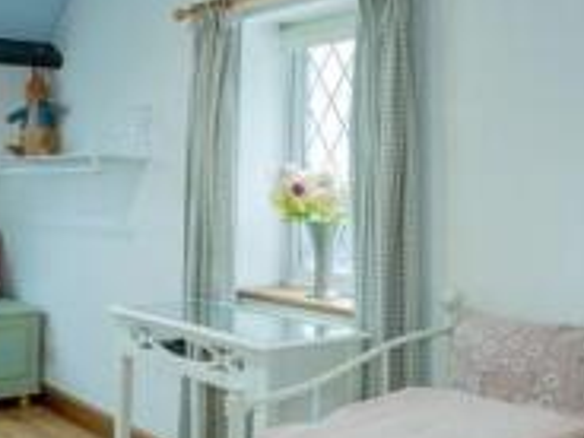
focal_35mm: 48
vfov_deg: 30.3
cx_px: 75
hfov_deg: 37.4
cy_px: 208
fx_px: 810
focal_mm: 14
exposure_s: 1/13
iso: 200
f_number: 6.3
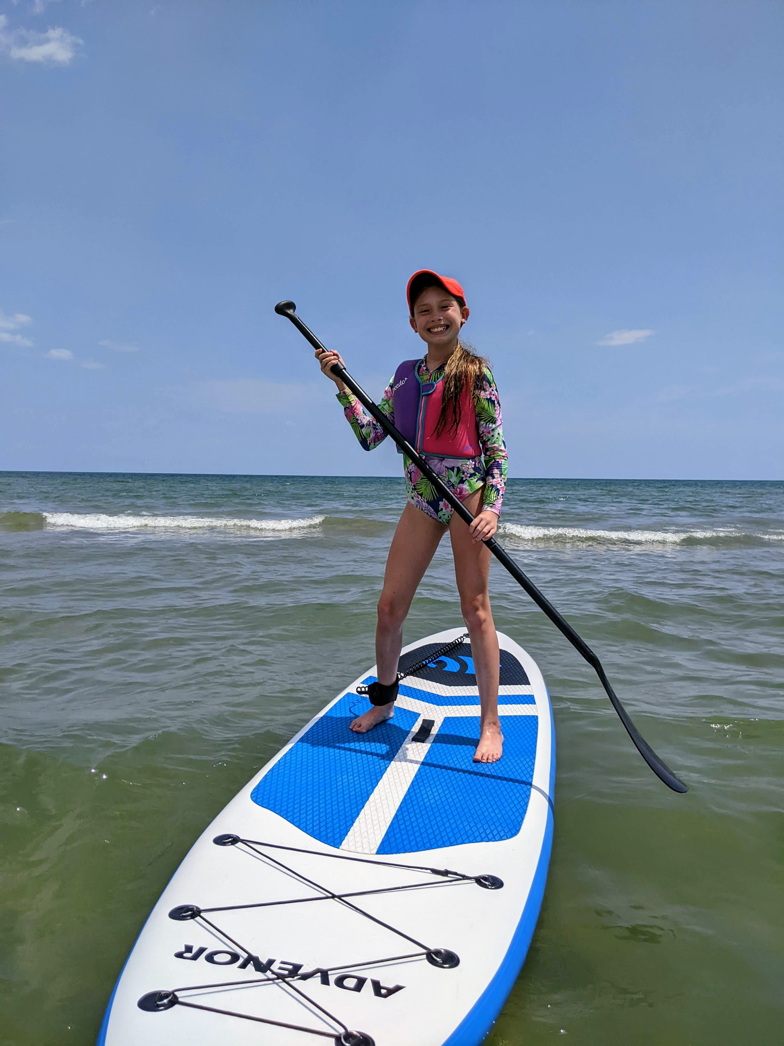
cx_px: 392
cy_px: 523
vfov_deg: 65.3
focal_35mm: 27
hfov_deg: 51.4
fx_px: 815
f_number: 1.8
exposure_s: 1/11765
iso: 77
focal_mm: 4.44
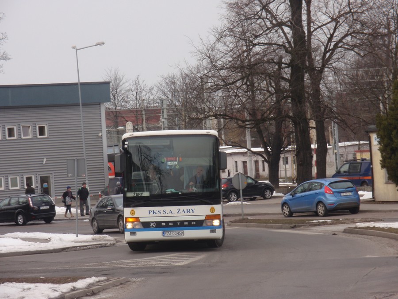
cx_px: 199
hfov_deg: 13.5
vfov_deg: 10.2
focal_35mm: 146
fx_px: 1679
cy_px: 150
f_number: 5.6
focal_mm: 26.2
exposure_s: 1/160
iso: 64
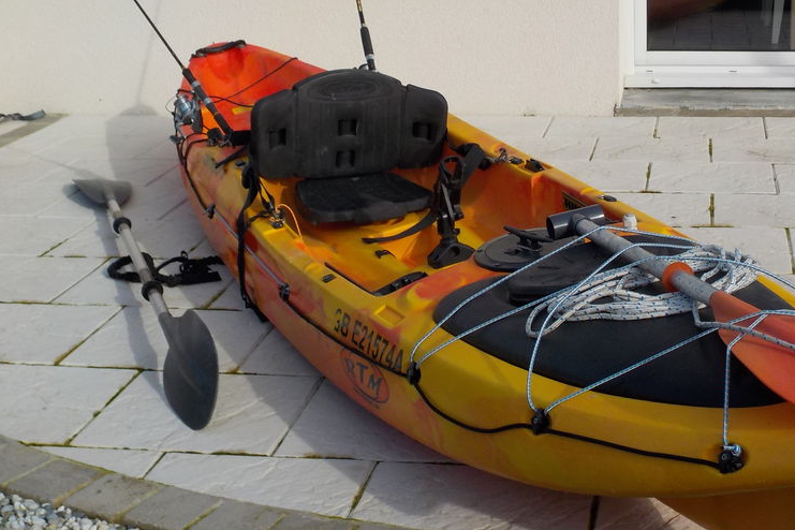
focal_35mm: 66
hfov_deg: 30.4
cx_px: 479
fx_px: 1457
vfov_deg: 20.6
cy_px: 230
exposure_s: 1/640
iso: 125
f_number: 4.2
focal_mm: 6.4
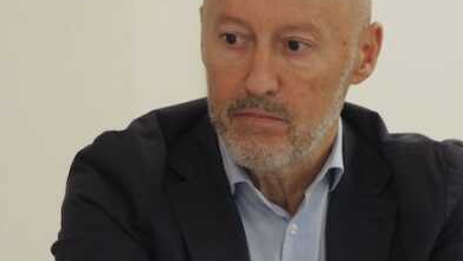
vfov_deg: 4.1
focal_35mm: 295
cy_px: 142
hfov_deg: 7.3
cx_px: 259
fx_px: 3622
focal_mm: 32.6
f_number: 3.5
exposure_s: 1/30
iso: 400
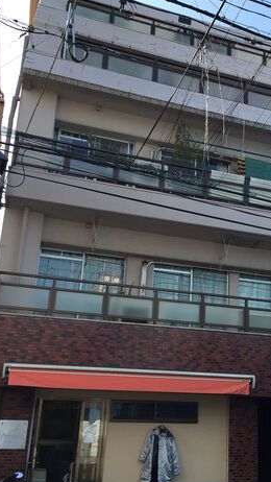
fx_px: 524
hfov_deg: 28.3
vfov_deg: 49.4
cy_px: 256
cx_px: 221
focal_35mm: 41
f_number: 2.2
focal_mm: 4.15
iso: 32
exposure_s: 1/557
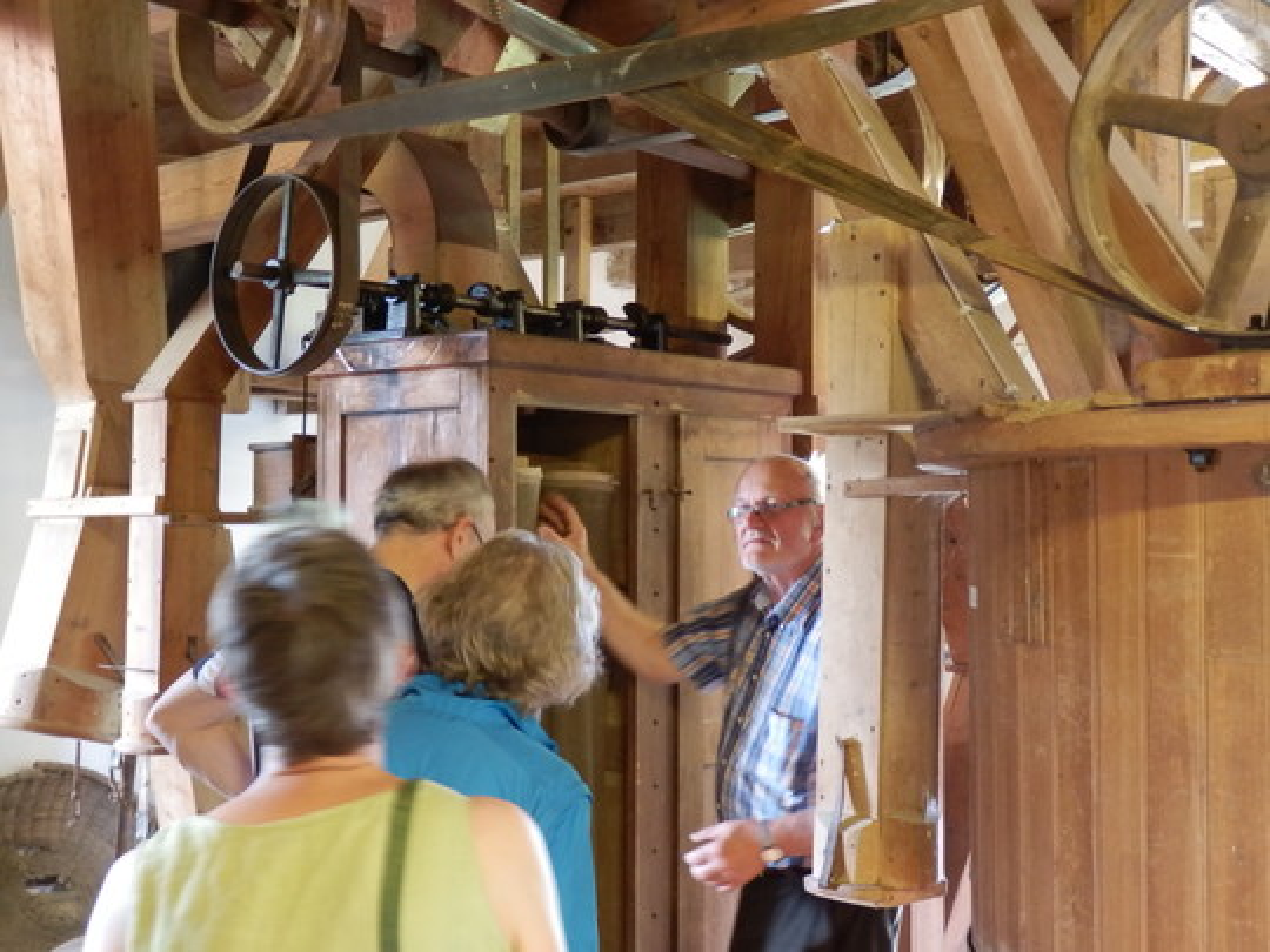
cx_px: 635
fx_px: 1468
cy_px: 476
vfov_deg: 36.0
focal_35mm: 40
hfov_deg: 46.8
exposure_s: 1/6
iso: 400
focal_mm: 7.3
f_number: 3.7
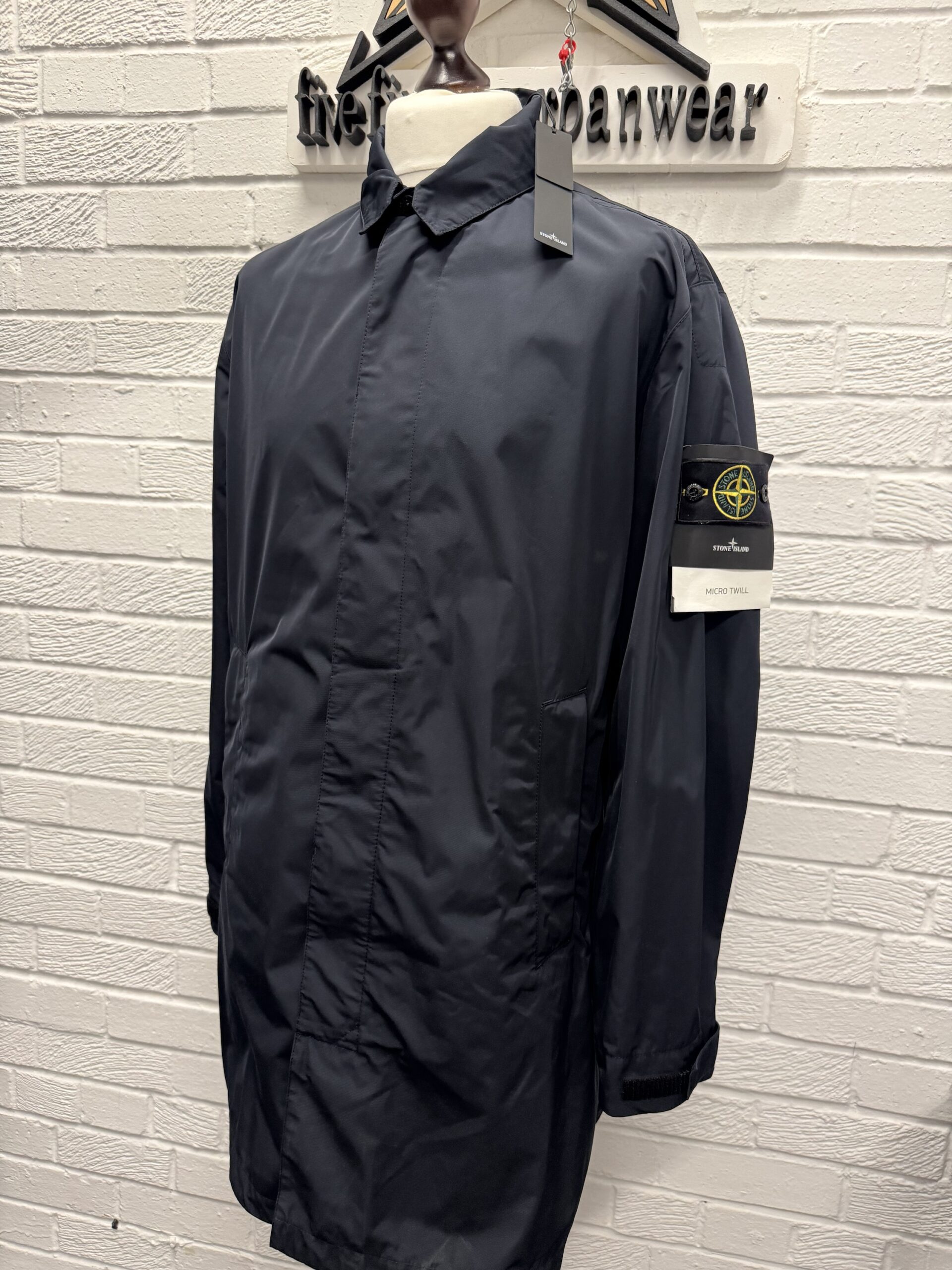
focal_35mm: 24
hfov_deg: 56.8
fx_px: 880
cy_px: 635
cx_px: 476
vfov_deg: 71.6
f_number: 1.78
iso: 250
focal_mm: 6.76
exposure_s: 1/50
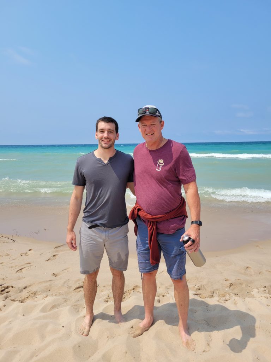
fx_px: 271
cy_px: 181
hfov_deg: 53.1
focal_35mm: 26
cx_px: 136
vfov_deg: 67.3
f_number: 1.8
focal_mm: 5.4
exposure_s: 1/2960
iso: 40
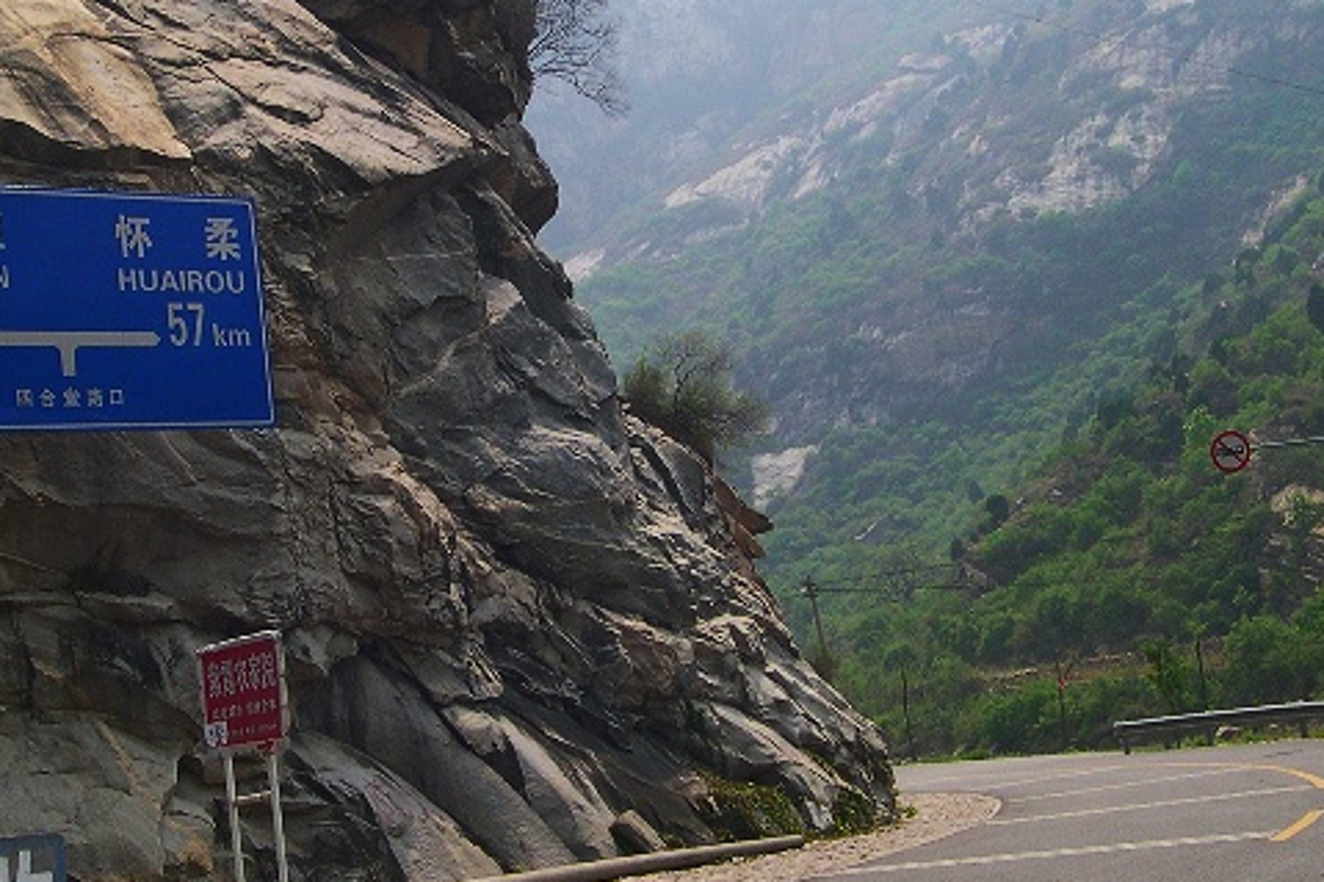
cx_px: 522
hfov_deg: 30.4
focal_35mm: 66
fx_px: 2426
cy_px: 326
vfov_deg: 20.6
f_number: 7.6
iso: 100
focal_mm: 8
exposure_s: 1/194
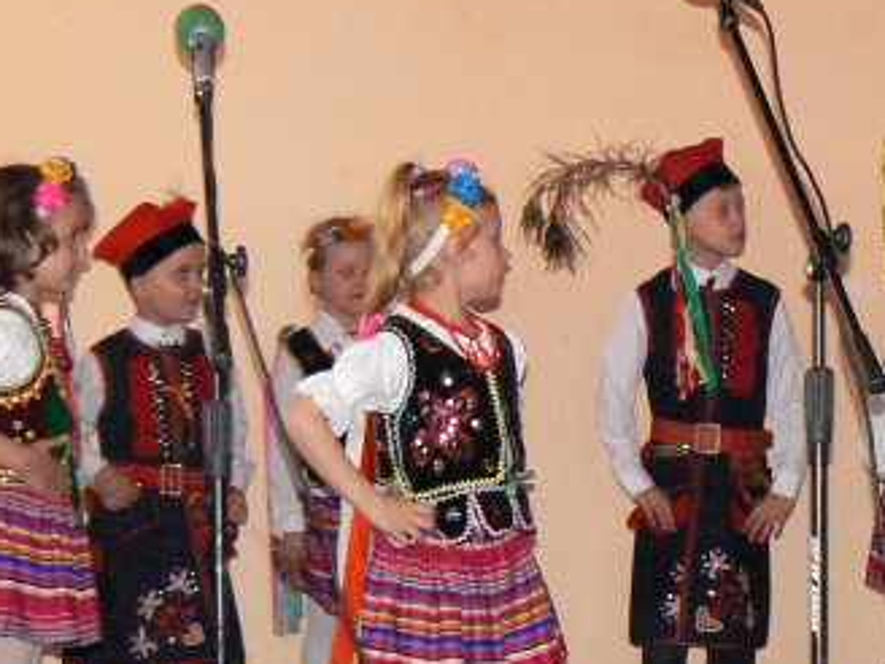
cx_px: 677
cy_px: 302
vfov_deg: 10.3
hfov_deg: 13.7
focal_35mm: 144
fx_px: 3682
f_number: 3.2
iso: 400
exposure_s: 1/30
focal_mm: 9.8
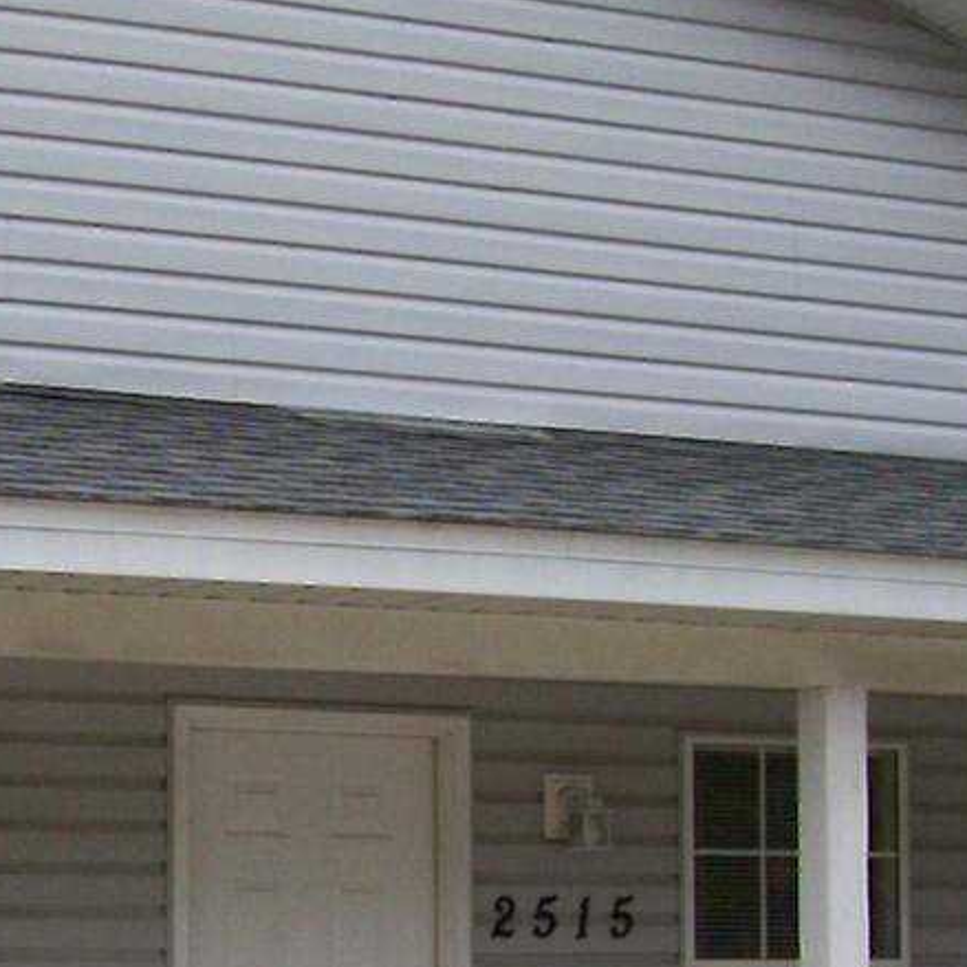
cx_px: 115
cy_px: 789
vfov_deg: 15.2
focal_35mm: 114
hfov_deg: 15.1
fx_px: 3603
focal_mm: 5.6
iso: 80
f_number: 2.7
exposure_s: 1/722
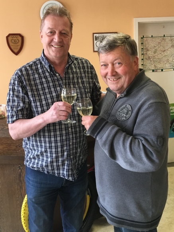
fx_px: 194
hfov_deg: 48.2
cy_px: 116
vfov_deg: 61.7
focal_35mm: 29
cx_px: 87
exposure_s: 1/33
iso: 64
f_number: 2.2
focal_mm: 4.15
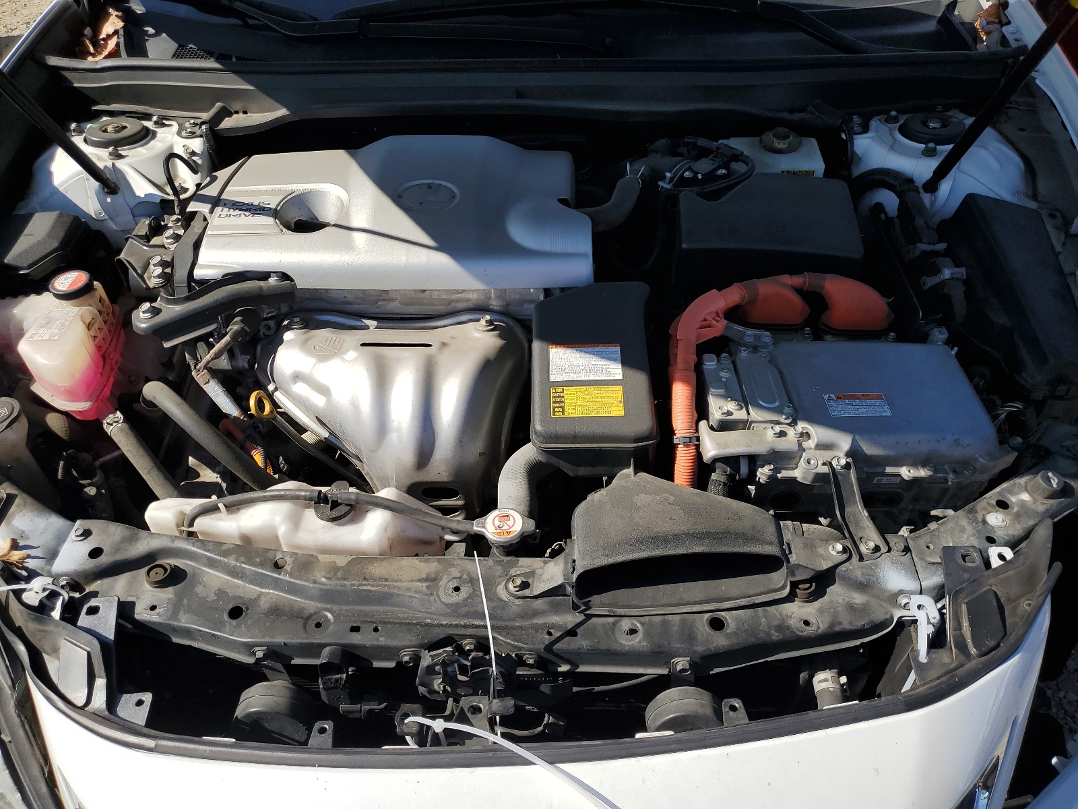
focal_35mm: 26
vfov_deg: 53.1
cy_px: 404
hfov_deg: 67.3
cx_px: 539
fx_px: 810
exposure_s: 1/3333
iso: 50
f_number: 1.5
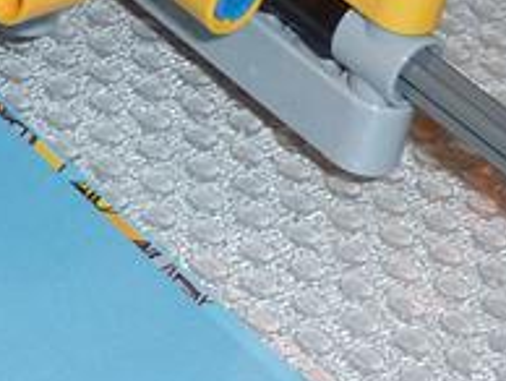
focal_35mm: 211
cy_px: -339
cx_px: -97
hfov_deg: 9.3
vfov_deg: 6.9
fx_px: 3088
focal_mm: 6.5
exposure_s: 1/30
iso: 100
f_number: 3.6
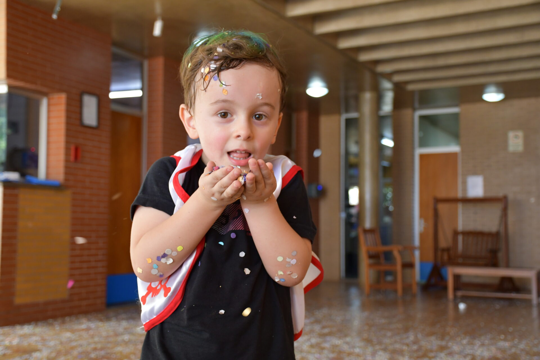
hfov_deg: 41.1
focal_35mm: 48
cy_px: 180
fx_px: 720
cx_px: 270
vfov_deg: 28.1
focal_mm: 32
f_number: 4
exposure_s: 1/125
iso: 1100
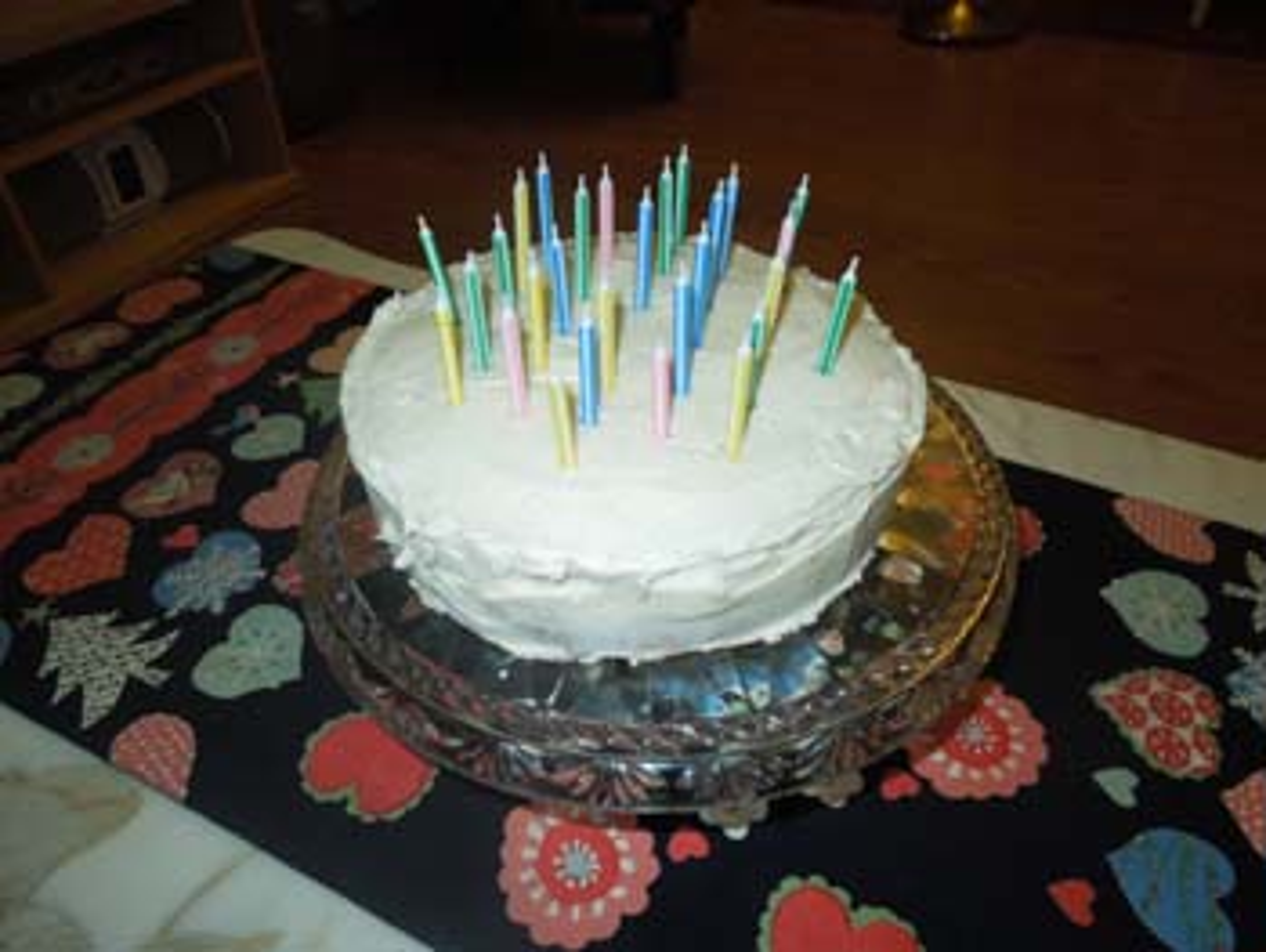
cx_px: 633
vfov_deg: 54.9
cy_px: 476
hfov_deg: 69.4
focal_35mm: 25
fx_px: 915
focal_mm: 4.5
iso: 200
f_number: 3.3
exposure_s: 1/30
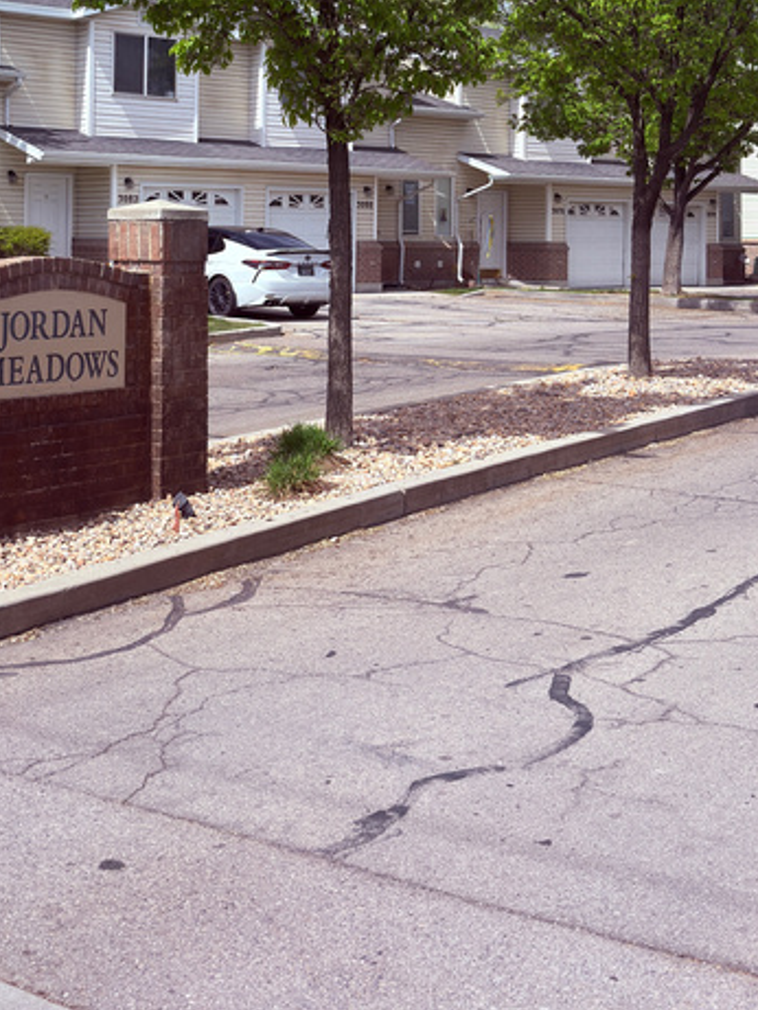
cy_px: 186
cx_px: 329
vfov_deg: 33.8
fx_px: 1605
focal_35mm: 55
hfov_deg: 26.5
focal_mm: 6.76
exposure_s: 1/4237
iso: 64
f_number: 1.78
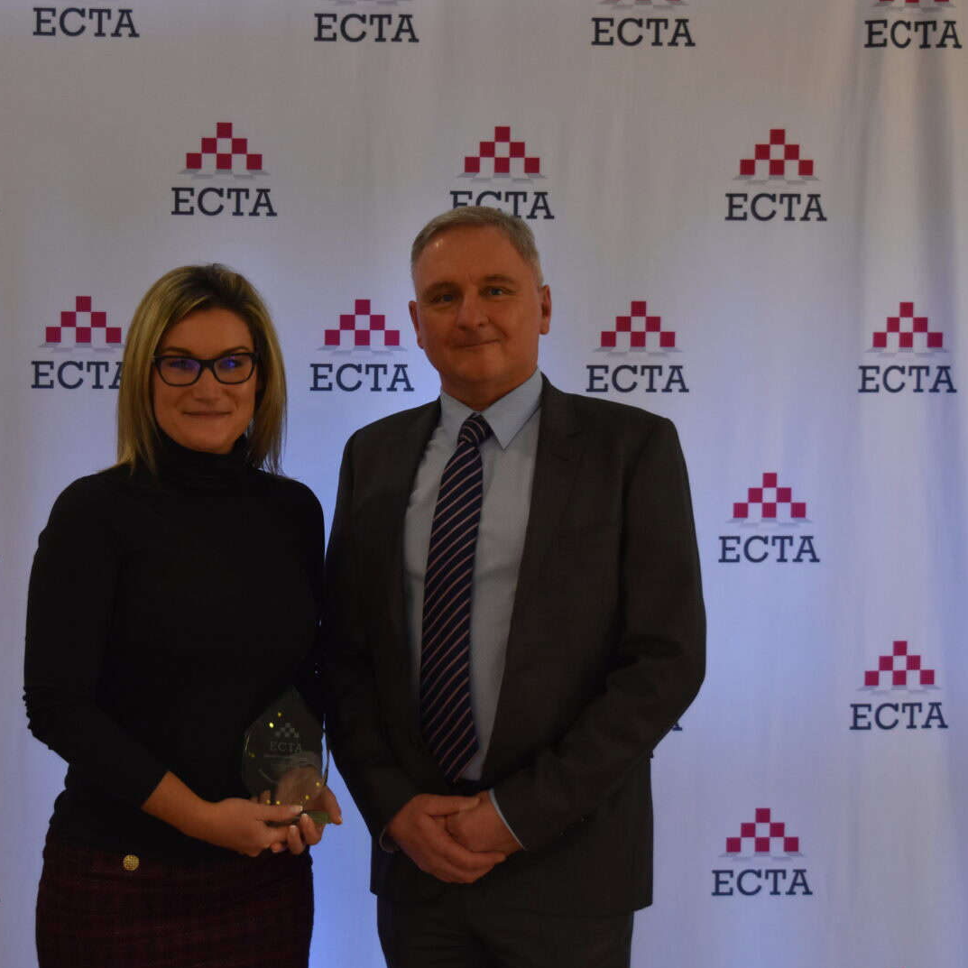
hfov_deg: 28.6
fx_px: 1887
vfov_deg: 28.8
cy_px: 486
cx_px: 330
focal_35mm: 60
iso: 900
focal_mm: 31
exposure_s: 1/60
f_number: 4.2
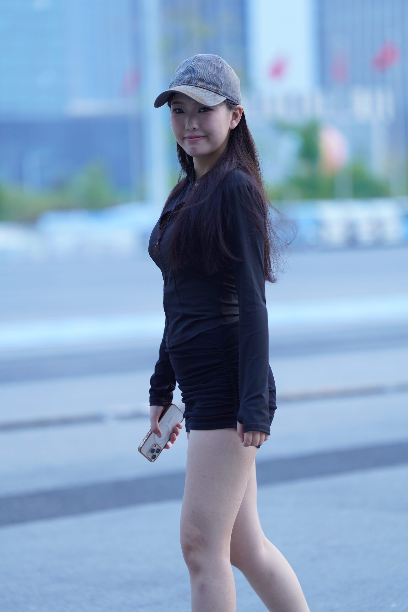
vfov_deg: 12.1
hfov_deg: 8.1
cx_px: 204
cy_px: 306
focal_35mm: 170
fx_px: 2889
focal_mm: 170
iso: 500
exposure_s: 1/320
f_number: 3.2
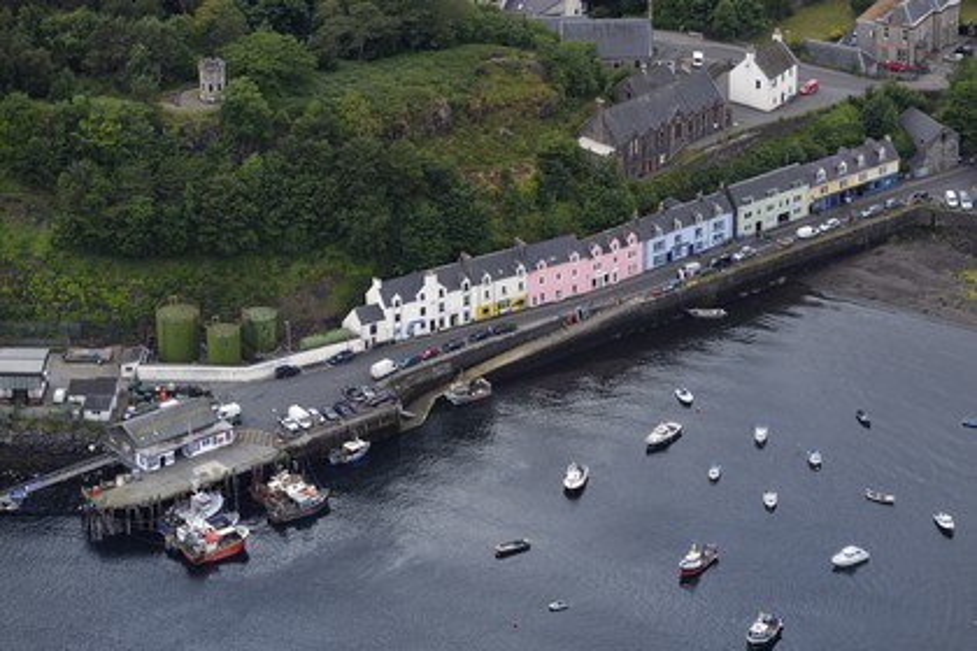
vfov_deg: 6.9
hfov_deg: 10.3
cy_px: 326
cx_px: 488
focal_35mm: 200
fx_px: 5427
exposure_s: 1/800
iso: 800
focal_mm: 200
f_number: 7.1
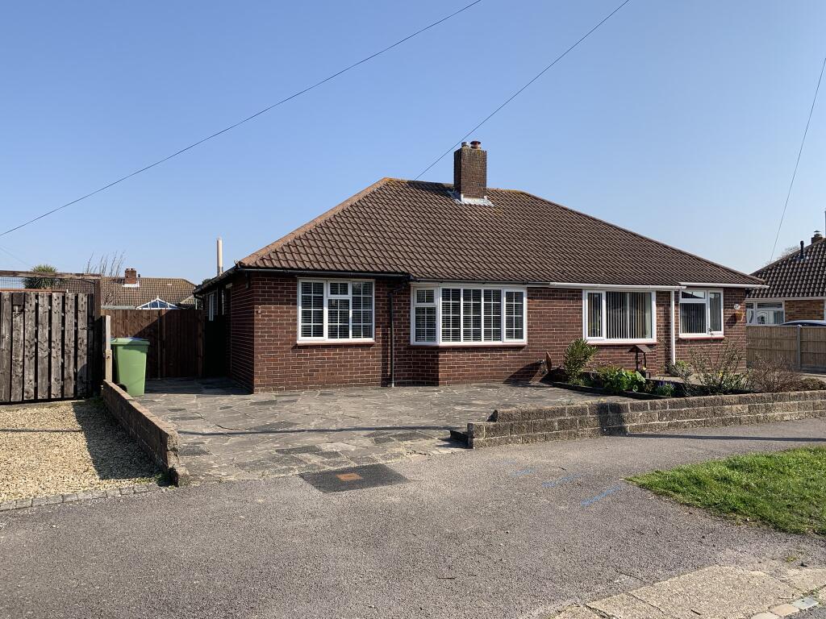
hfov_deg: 67.3
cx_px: 413
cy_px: 310
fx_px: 620
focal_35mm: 26
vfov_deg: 53.1
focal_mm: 4.25
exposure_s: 1/1992
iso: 25
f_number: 1.8
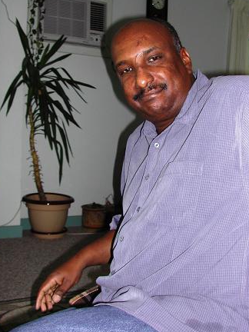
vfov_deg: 42.0
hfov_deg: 32.2
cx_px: 137
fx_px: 432
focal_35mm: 45
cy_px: 151
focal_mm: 8
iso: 100
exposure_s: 1/60
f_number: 2.8
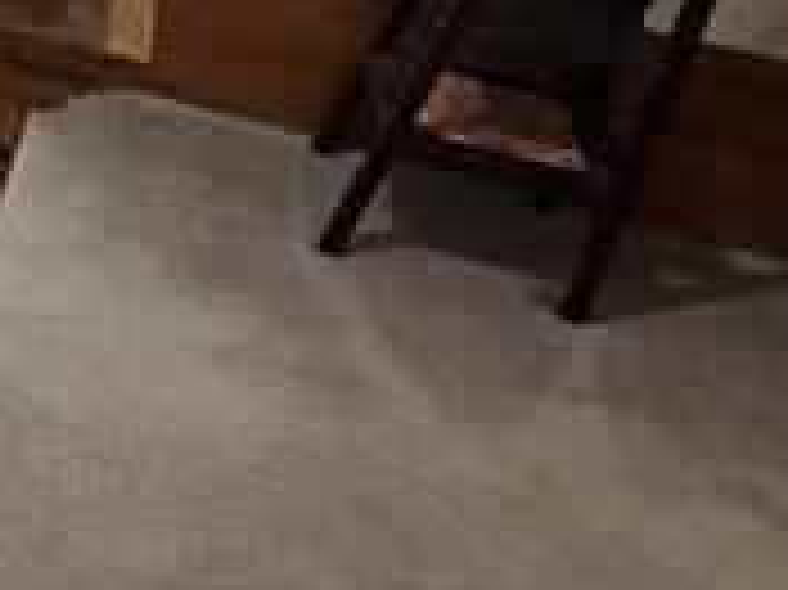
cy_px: -153
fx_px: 1729
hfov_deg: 15.8
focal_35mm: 76
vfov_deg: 18.2
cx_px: -1013
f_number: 2.2
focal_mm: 2.2
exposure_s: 1/60
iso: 125
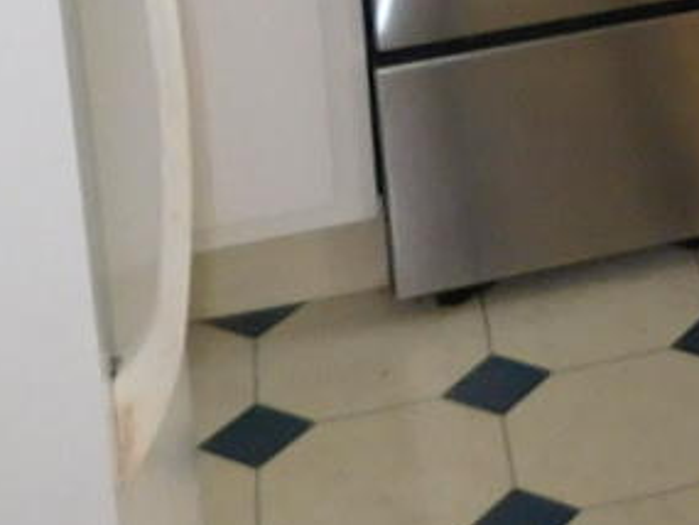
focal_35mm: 129
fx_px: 2606
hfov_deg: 13.6
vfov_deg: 9.9
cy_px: -795
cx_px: 1275
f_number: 3
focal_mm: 4
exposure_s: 1/30
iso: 200
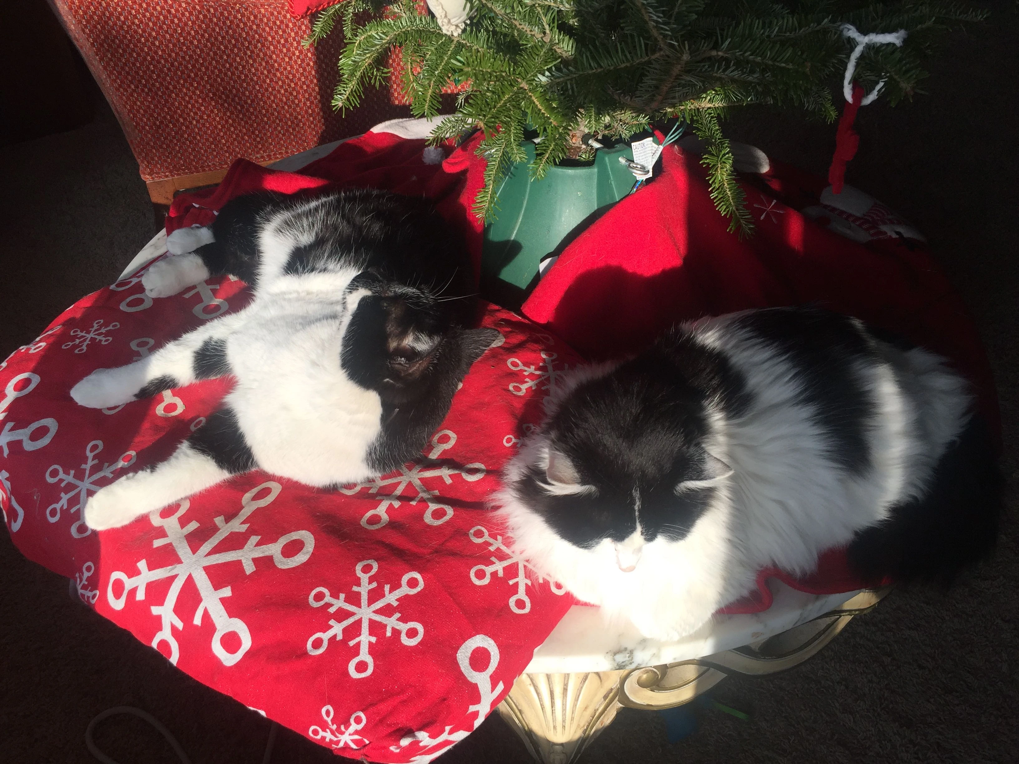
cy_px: 382
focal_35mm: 29
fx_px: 854
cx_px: 510
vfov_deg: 48.2
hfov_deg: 61.7
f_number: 2.2
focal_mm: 4.15
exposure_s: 1/608
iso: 32
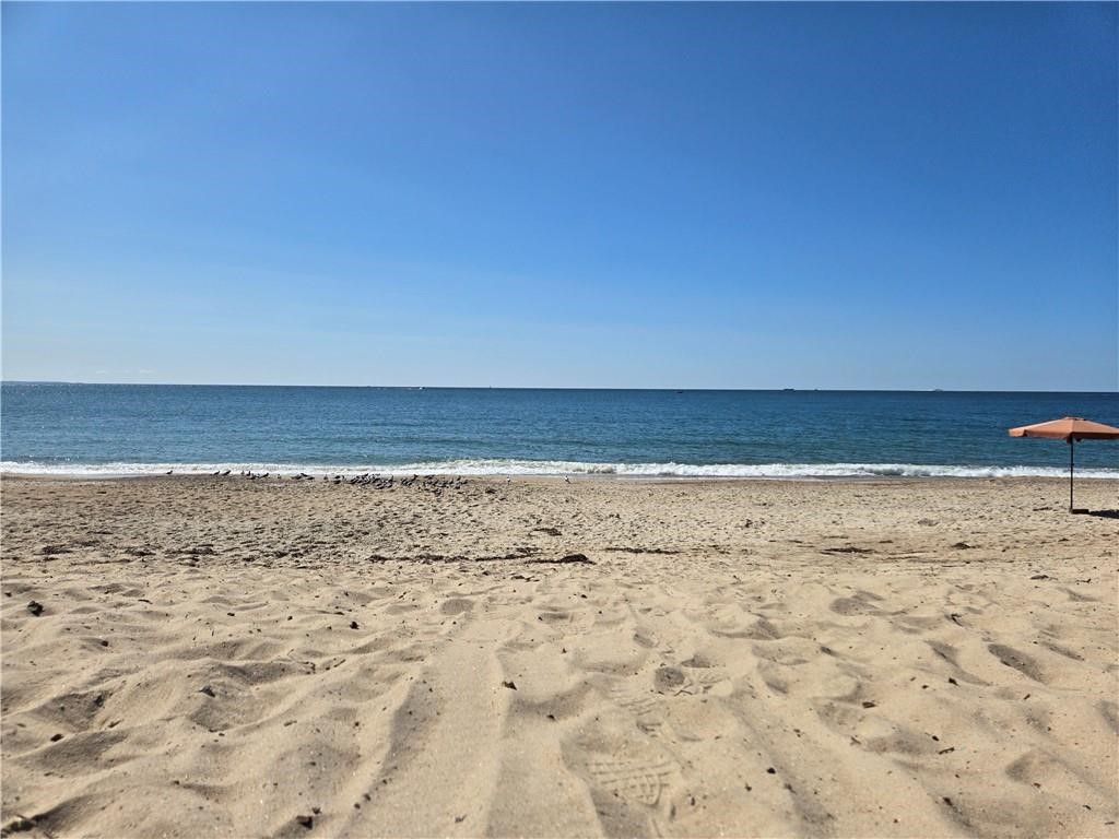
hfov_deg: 73.9
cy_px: 420
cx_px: 560
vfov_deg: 58.9
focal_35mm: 23
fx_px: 744
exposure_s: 1/3840
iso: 25
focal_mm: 5.4
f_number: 1.8
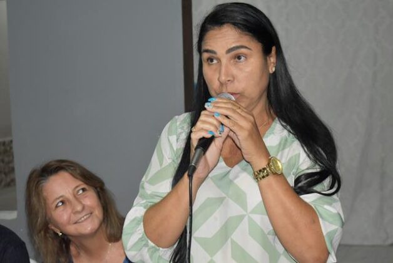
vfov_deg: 18.2
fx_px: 819
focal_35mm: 75
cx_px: 196
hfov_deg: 27.0
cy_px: 132
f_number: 5.6
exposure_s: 1/60
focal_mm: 50
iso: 1800
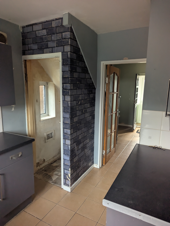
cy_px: 113
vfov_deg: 71.5
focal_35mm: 24
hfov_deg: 56.9
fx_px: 157
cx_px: 85
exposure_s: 1/58.4
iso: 130
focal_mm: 6.81
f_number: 1.85
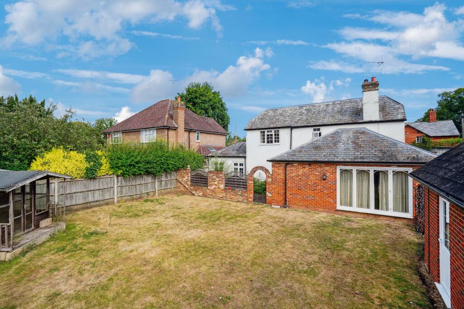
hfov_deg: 96.7
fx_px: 206
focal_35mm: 16
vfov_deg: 73.8
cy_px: 154
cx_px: 232
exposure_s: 1/200
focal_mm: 16
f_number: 8
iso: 320
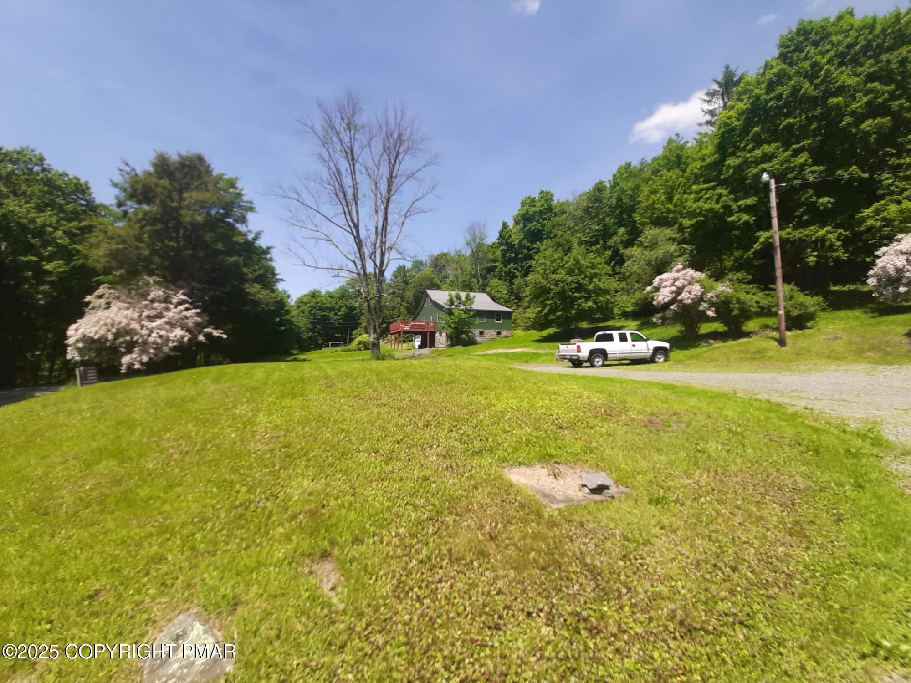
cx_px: 456
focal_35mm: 13
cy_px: 342
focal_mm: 1.42
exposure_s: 1/680
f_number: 2.2
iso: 40
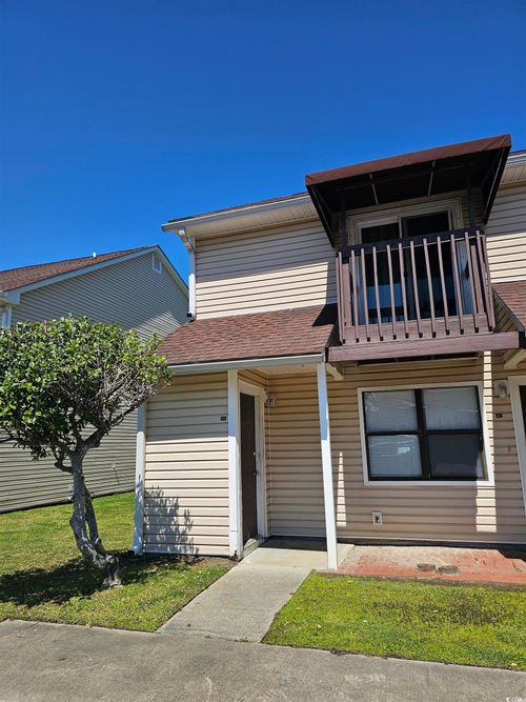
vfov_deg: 73.9
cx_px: 263
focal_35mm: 23
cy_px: 351
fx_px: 466
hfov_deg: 58.9
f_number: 1.7
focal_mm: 6.3
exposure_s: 1/924
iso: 10
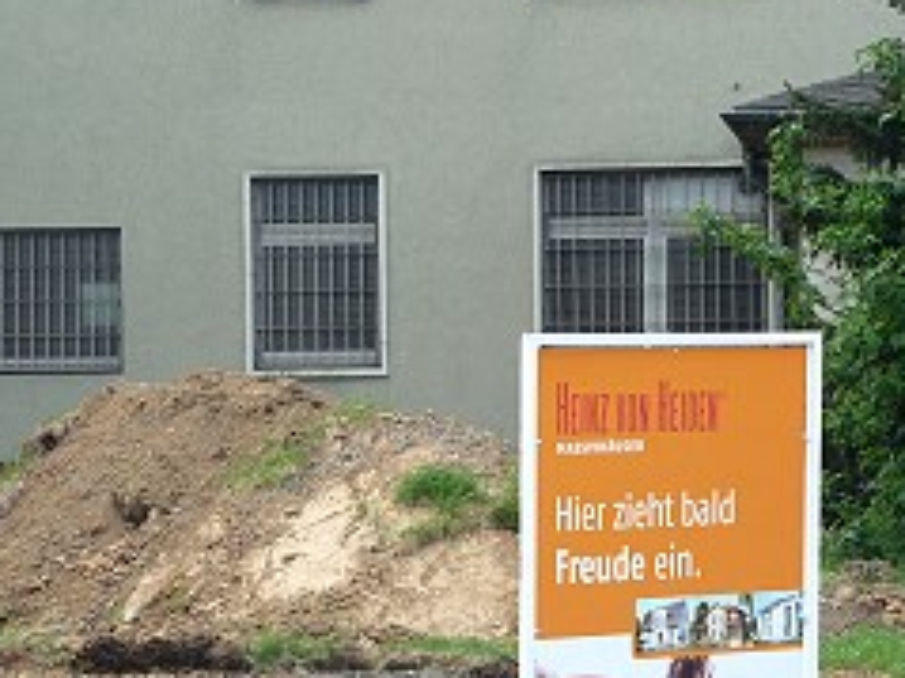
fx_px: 4599
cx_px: 447
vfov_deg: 8.4
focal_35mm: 176
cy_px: 456
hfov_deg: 11.2
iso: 100
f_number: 4.7
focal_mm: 20.3
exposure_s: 1/160
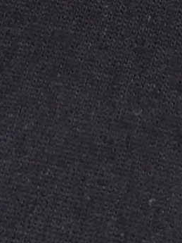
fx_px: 1352
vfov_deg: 8.8
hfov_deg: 7.7
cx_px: 175
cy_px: -421
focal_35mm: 193
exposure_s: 1/50
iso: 500
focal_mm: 5.96
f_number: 1.6
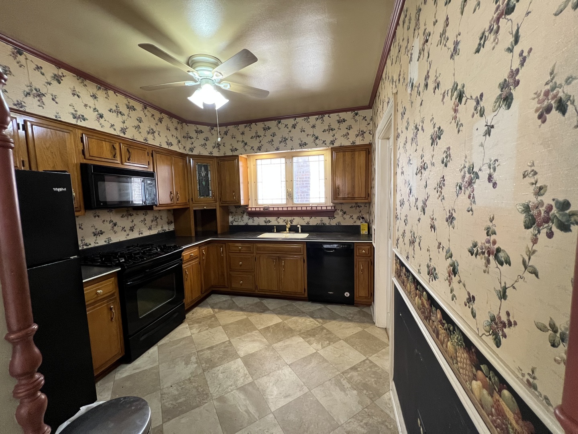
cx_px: 289
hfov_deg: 106.2
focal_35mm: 13
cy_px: 217
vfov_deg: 89.9
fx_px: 217
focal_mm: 1.57
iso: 320
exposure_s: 1/60
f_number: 1.8
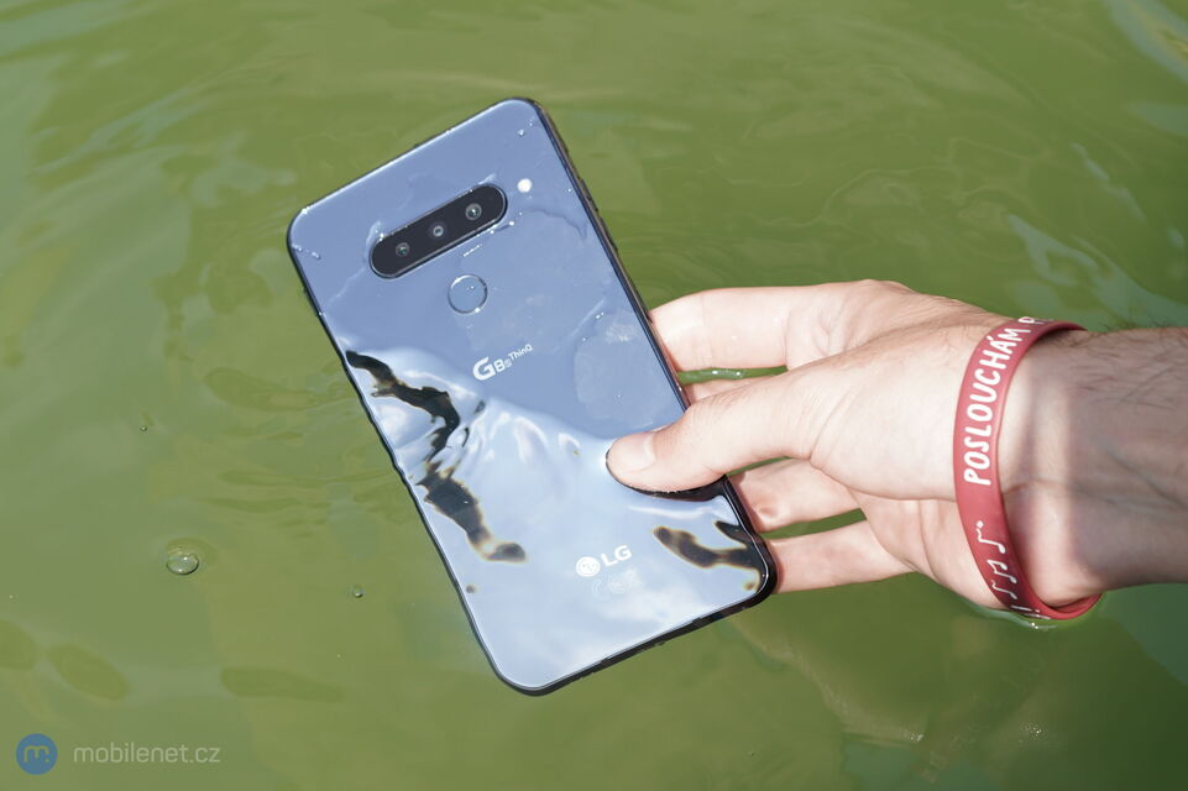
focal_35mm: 55
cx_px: 594
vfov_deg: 24.6
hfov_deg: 36.3
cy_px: 396
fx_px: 1814
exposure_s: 1/320
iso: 100
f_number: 4.5
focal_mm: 55
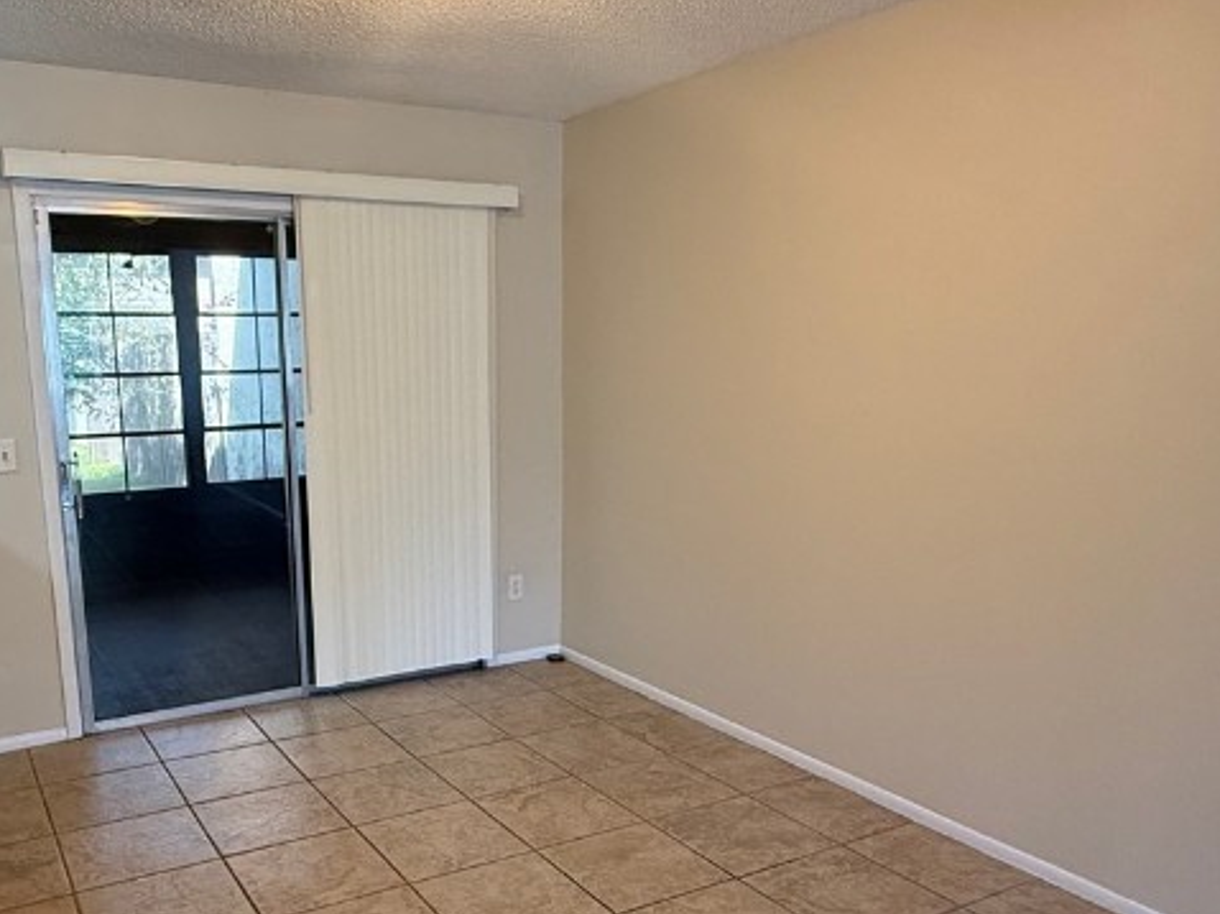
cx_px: 485
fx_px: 1057
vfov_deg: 46.4
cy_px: 562
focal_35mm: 30
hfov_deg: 59.5
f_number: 2.2
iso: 320
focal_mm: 2.22
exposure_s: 1/120
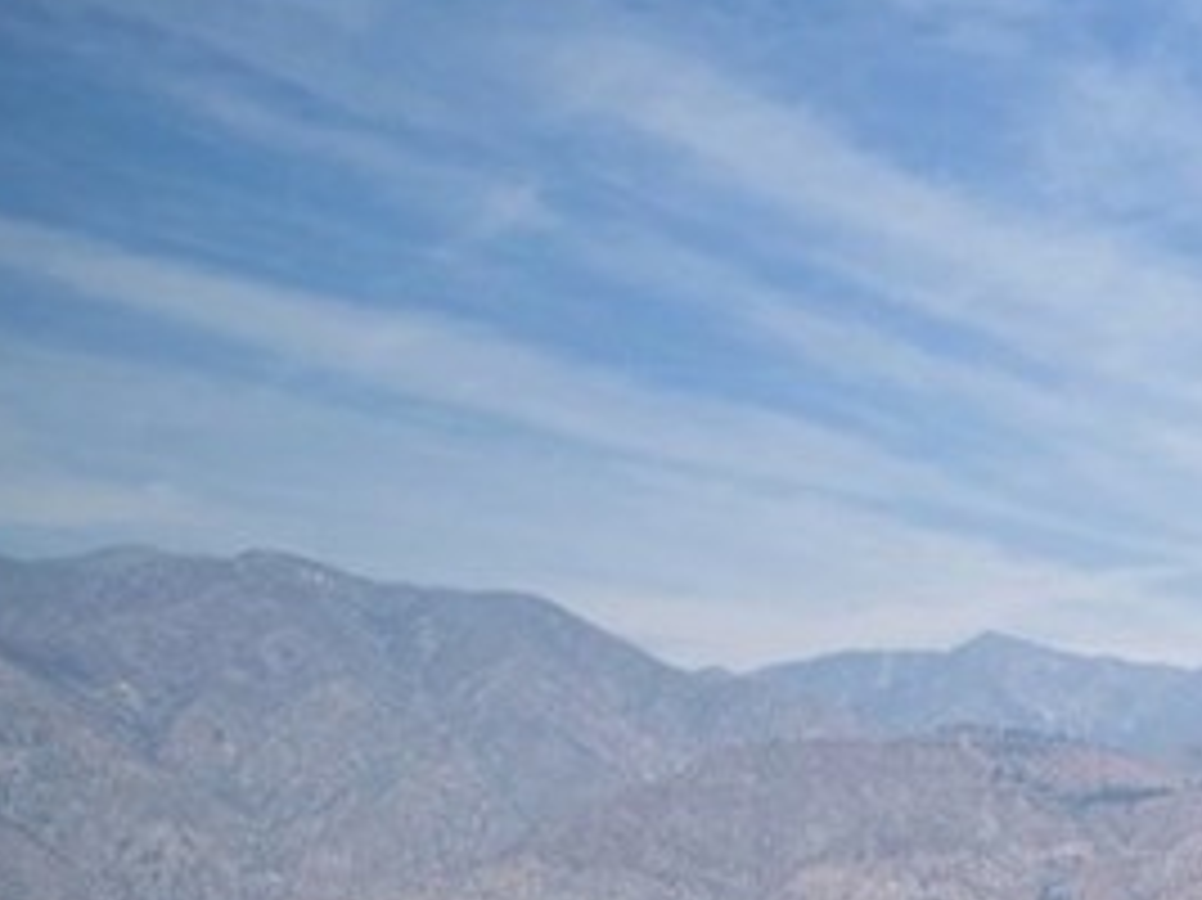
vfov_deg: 16.6
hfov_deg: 19.0
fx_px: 2811
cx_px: 2102
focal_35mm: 81
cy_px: 1341
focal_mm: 8.38
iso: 100
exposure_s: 1/1600
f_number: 2.8
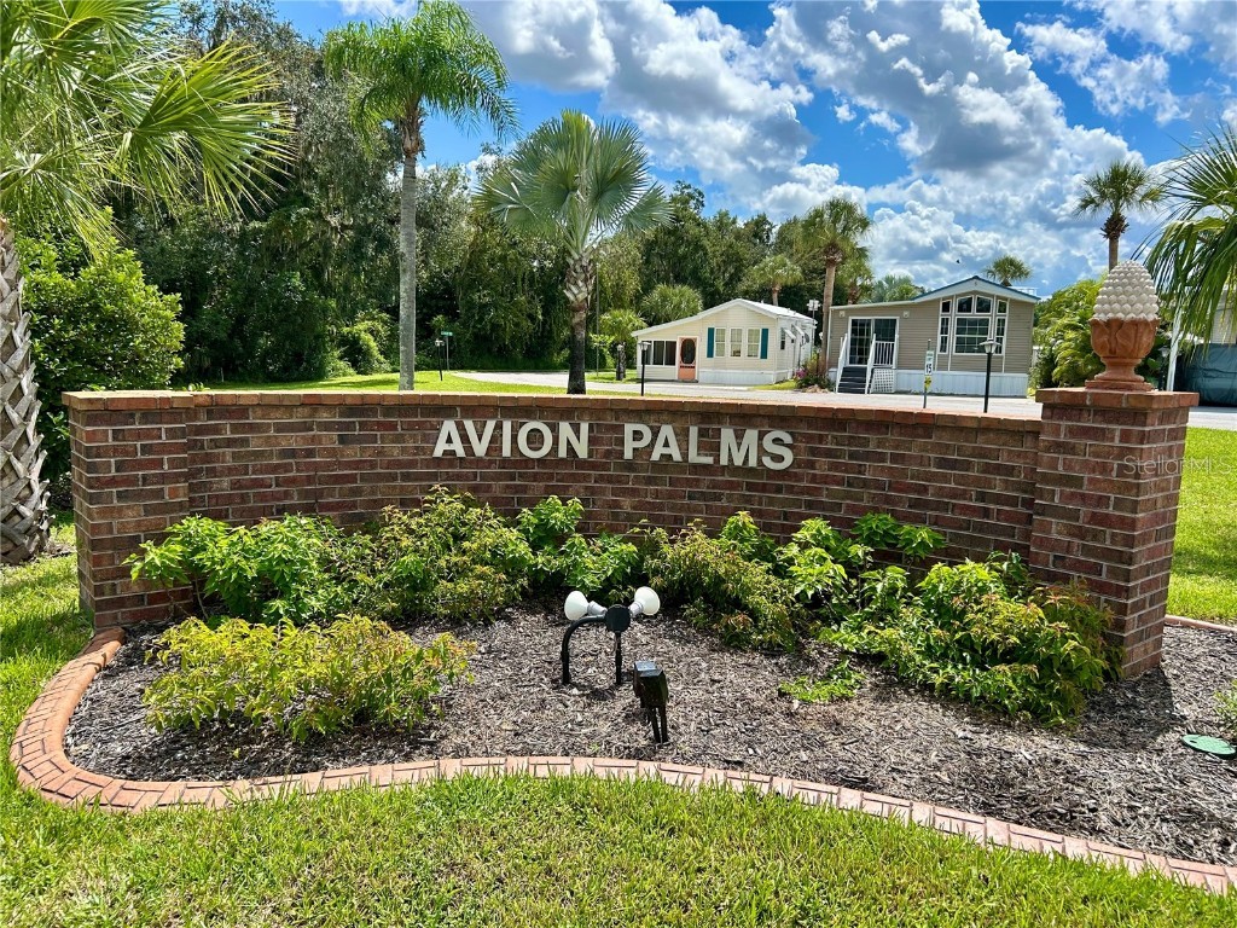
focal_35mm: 26
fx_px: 929
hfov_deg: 67.3
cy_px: 464
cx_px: 618
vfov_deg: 53.1
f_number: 1.5
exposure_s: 1/2841
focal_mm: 5.7
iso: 50
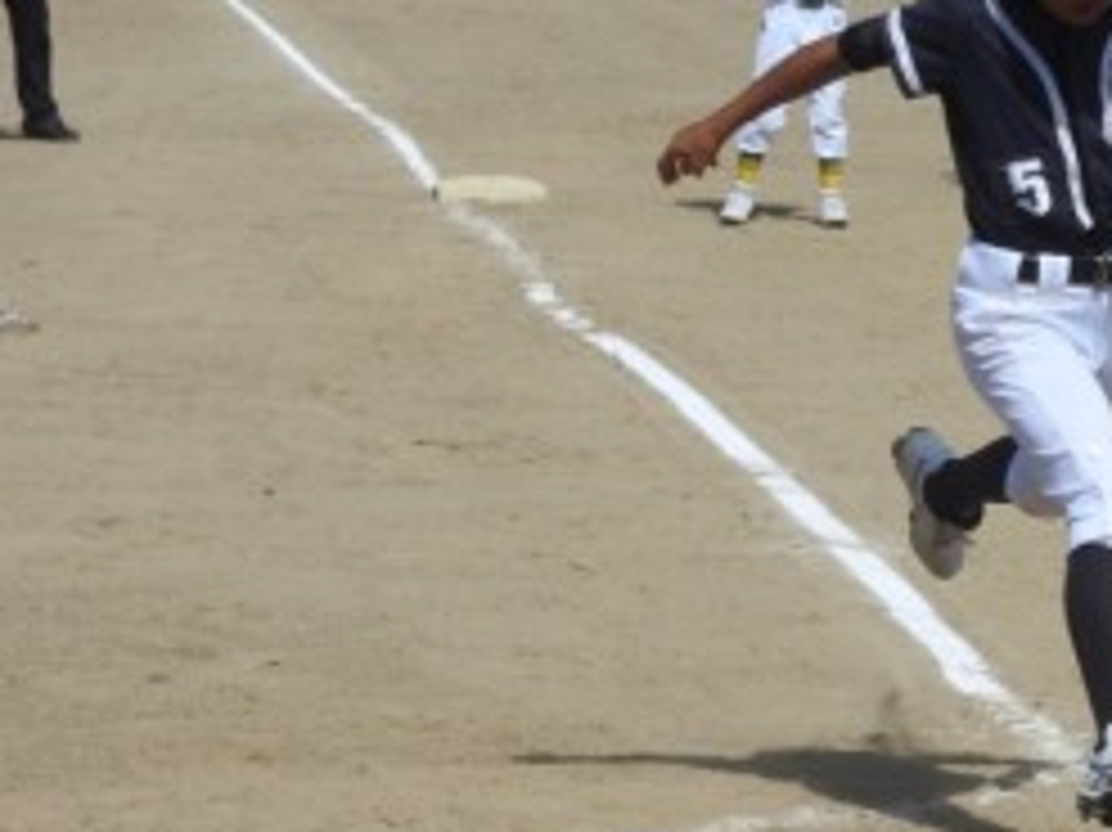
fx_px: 7417
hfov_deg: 8.5
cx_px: 1198
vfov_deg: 6.4
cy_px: 580
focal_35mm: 231
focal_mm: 17
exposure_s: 1/1000
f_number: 4.8
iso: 100
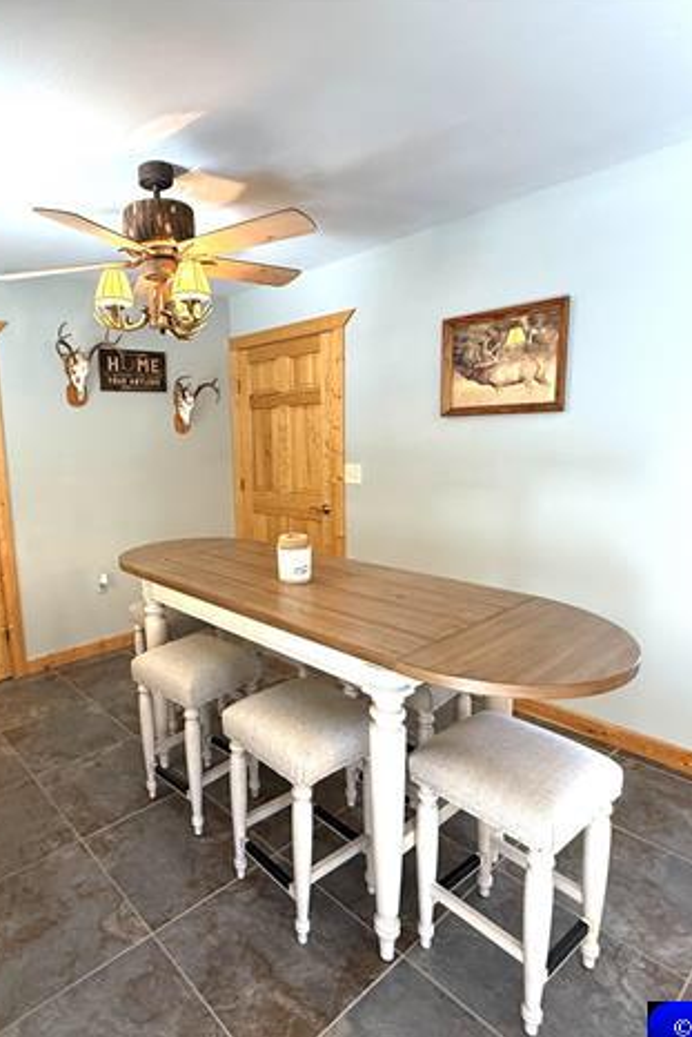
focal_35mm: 20
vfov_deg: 84.0
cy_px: 521
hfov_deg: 60.2
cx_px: 218
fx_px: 576
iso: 320
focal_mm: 2.22
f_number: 2.2
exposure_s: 1/60
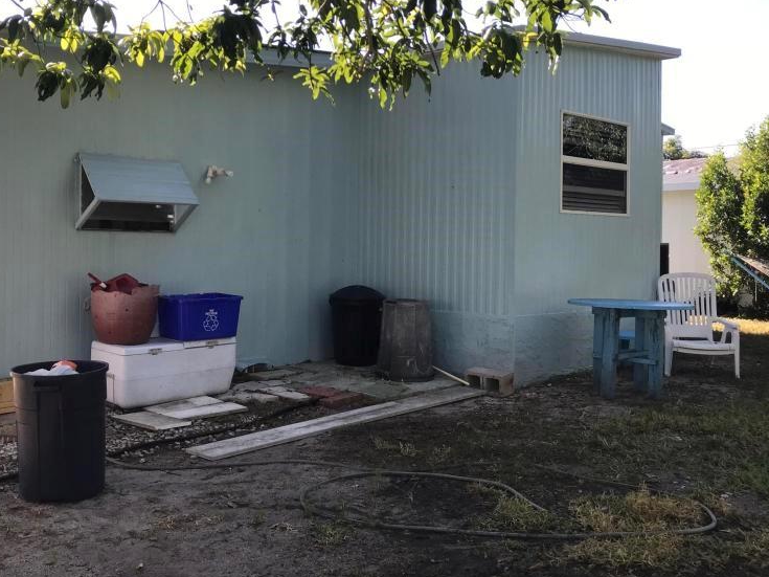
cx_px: 359
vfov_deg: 36.8
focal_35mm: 39
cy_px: 264
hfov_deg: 47.8
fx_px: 866
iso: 20
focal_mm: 3.99
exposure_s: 1/725
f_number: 1.8
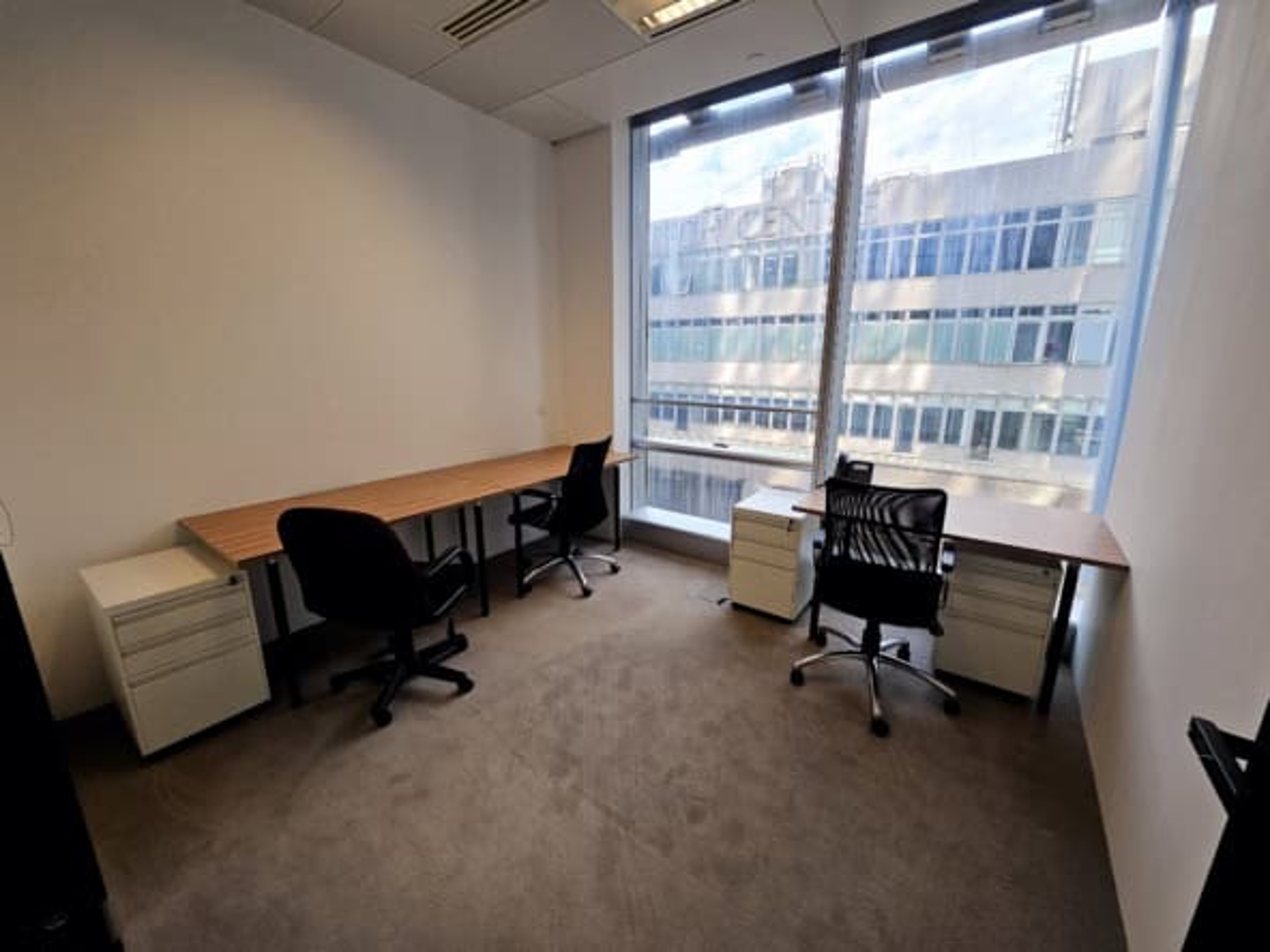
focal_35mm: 13
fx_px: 477
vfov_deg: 89.9
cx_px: 635
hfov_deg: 106.2
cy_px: 476
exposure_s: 1/100
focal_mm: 1.7
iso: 50
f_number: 2.2
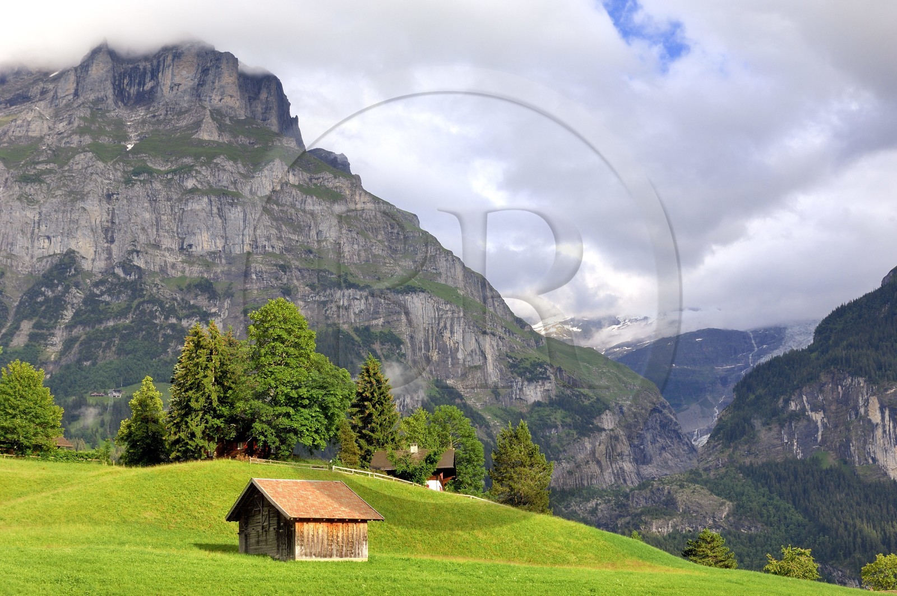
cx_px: 448
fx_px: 1045
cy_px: 298
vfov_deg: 31.8
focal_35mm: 42
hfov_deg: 46.5
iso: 100
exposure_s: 1/160
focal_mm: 28
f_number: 7.6
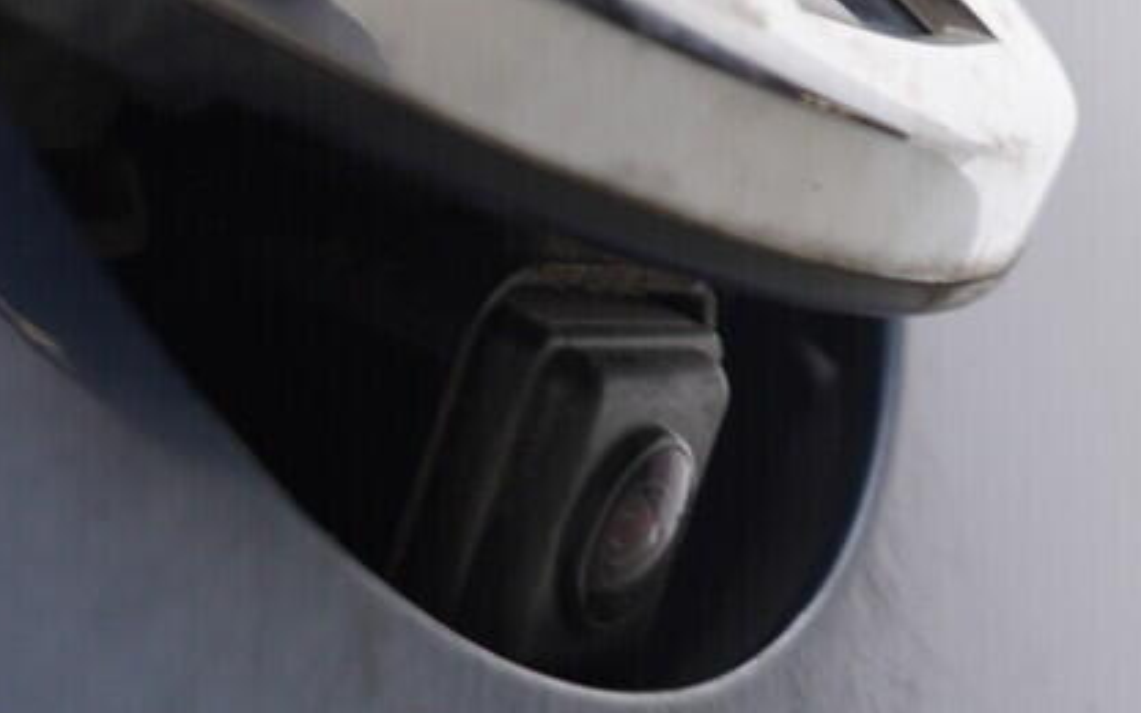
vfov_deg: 10.3
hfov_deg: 16.4
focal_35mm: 127
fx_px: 3949
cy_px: 346
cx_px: 669
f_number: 3.5
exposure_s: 1/60
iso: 125
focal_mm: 24
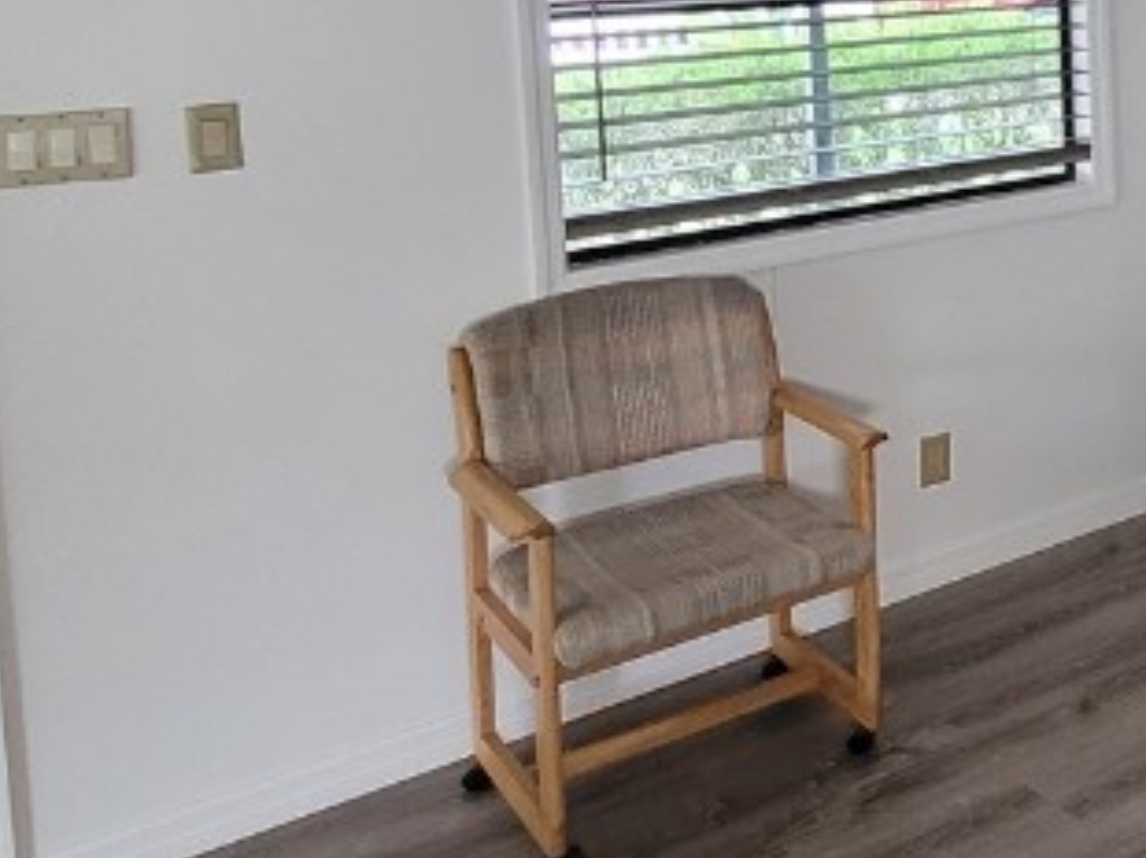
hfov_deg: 31.5
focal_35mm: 43
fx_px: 1422
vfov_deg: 31.1
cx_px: 1556
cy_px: 0
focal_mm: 2.2
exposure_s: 1/60
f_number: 2.2
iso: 400
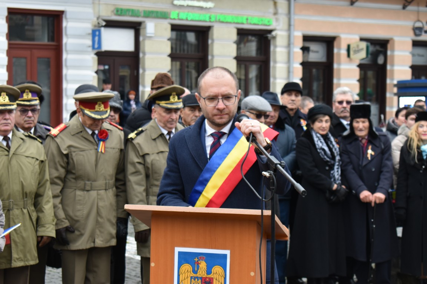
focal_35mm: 82
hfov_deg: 24.6
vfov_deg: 16.6
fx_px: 978
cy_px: 142
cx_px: 214
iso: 400
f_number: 5.6
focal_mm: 55
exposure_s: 1/60
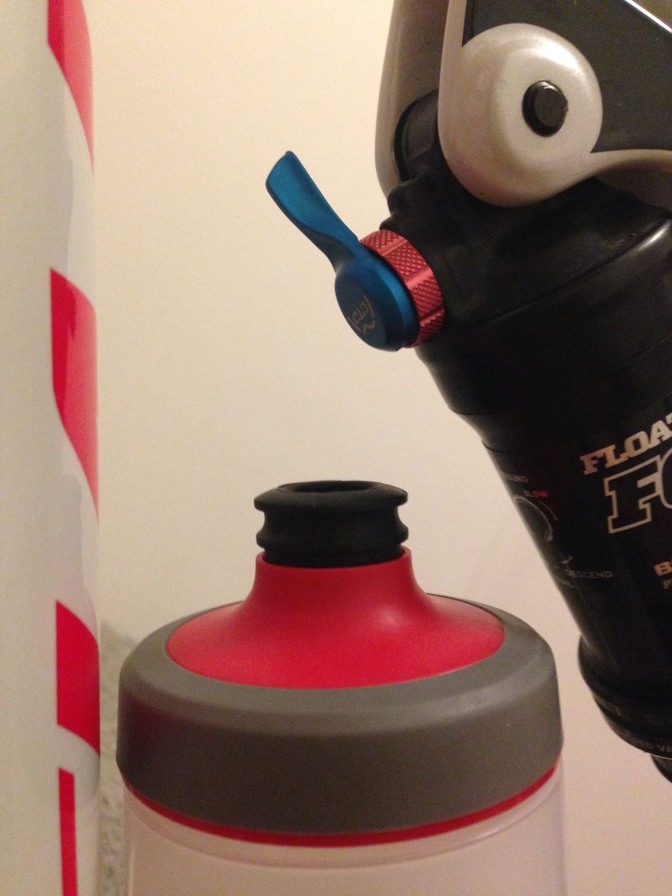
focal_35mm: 33
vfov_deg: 55.4
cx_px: 336
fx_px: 854
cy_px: 448
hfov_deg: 42.9
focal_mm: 4.12
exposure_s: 1/15
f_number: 2.4
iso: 400
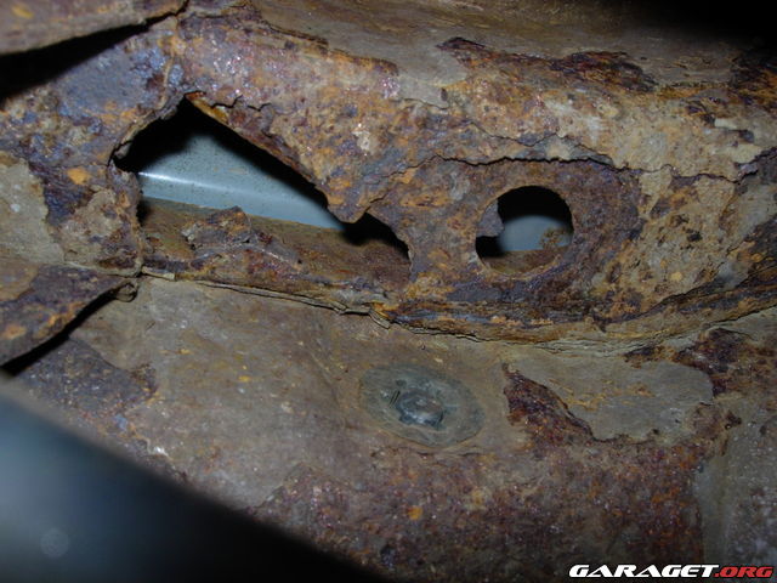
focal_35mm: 38
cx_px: 388
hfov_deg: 49.0
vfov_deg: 37.7
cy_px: 292
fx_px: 853
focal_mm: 7.8
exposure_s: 1/64
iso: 79
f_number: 4.8
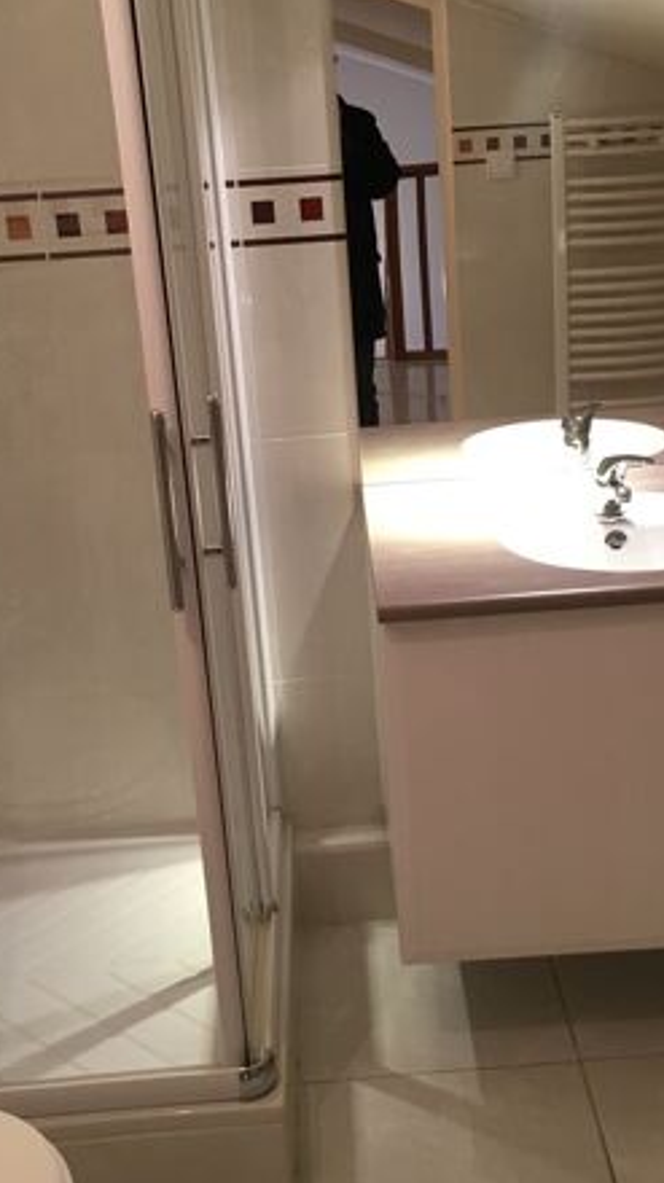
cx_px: 368
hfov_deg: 25.9
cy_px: 546
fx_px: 1442
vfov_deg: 44.6
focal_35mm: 46
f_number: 2.2
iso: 125
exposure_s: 1/33
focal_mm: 4.15
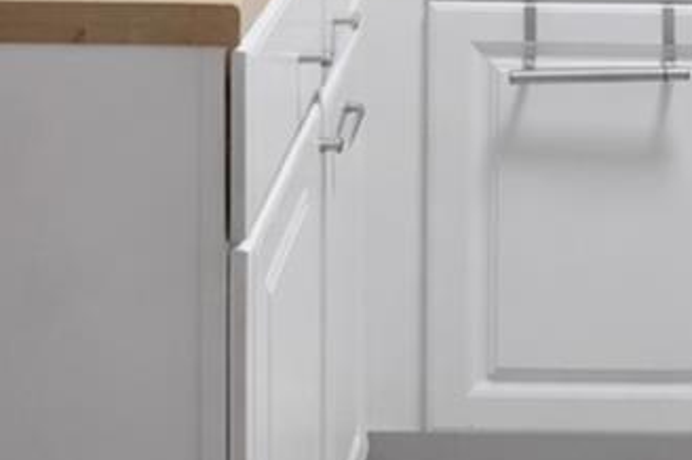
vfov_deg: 13.7
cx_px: 606
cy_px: -494
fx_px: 1594
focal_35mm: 83
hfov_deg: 23.9
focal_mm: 17
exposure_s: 1/350
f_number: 8
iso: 640
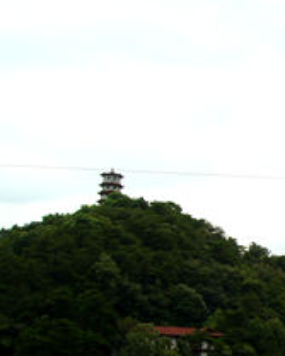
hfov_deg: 16.5
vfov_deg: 23.5
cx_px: 503
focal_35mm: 79
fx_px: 834
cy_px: 319
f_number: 10
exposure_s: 1/125
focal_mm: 18
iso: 100
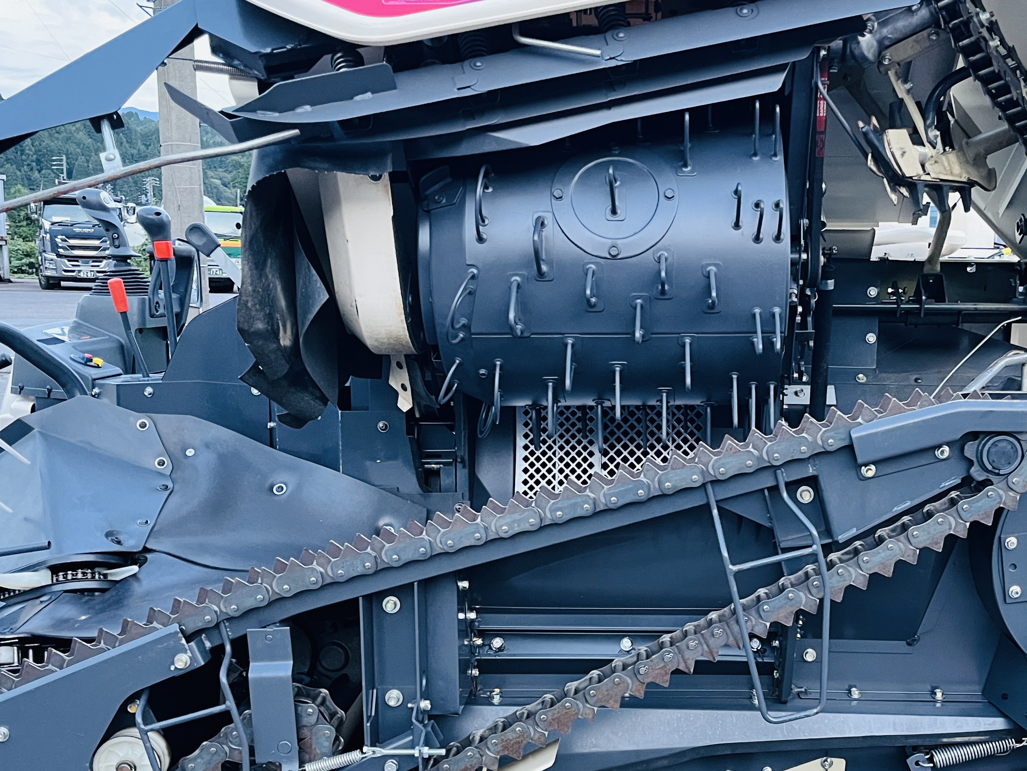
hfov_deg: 44.0
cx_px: 709
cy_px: 449
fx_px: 1246
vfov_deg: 34.3
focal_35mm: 42
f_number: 1.6
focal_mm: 5.1
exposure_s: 1/30
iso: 640
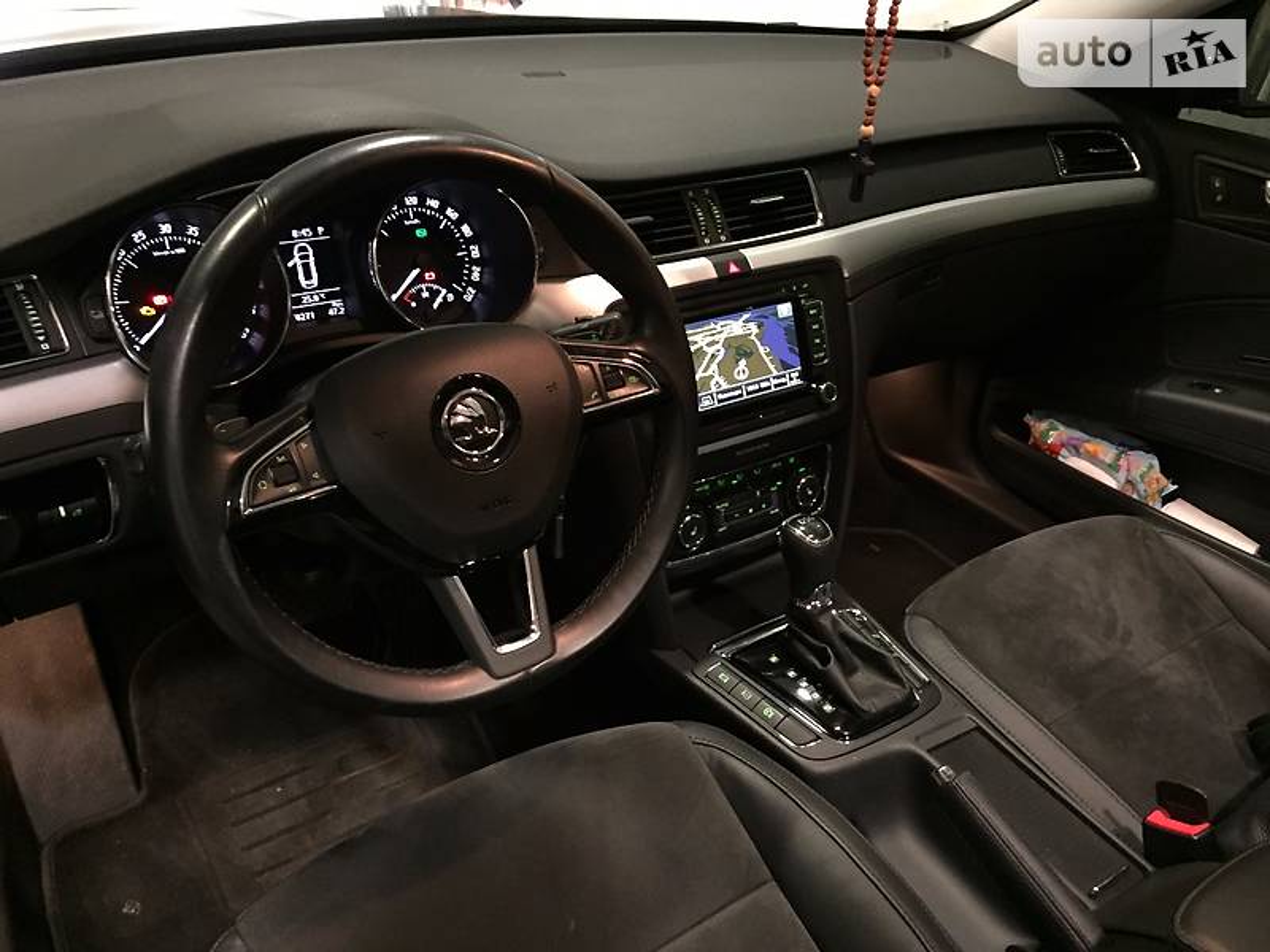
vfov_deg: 48.2
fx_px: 1064
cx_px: 635
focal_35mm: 29
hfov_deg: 61.7
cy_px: 476
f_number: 2.2
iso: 500
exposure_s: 1/17
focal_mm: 4.2
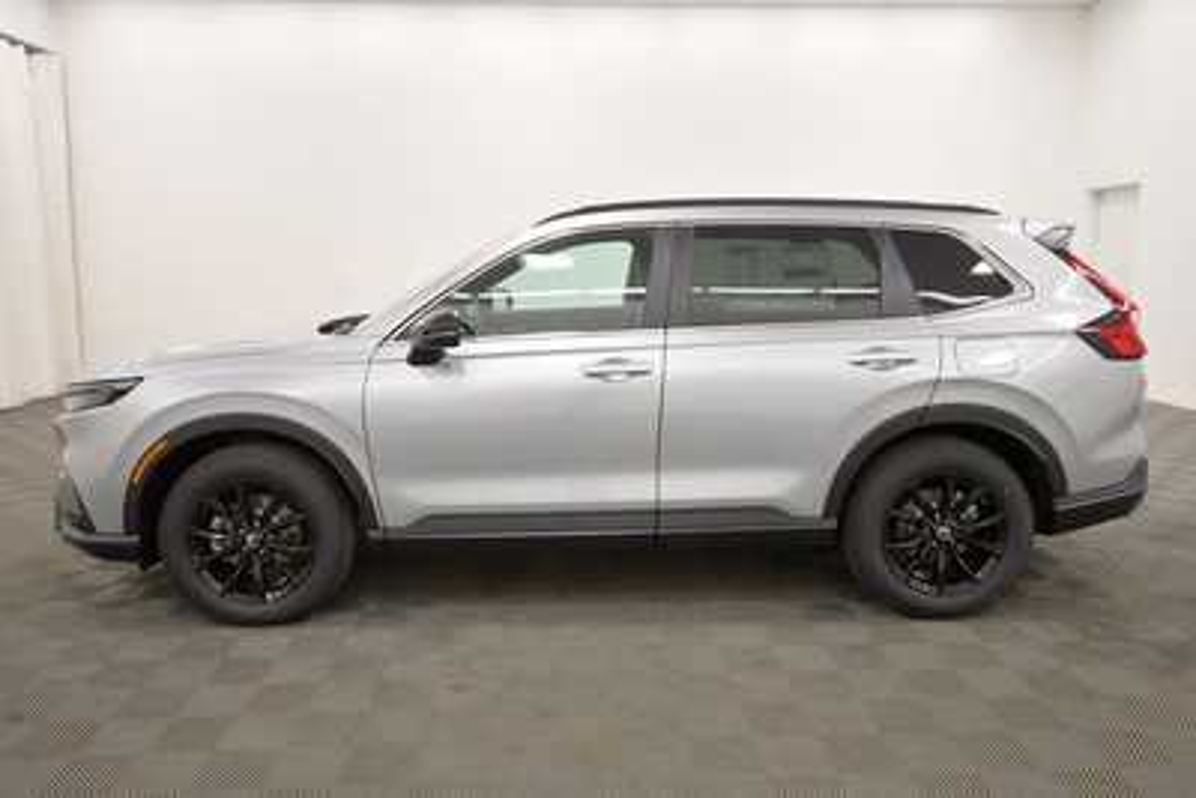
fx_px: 831
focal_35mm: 25
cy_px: 399
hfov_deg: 71.5
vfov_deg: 51.3
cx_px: 598
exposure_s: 1/200
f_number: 5.3
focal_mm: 17
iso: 800
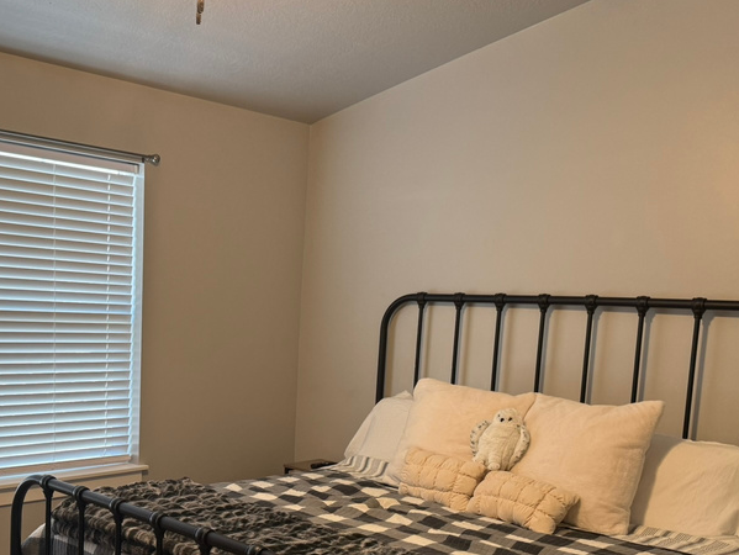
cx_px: 233
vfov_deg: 34.5
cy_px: 407
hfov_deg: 44.9
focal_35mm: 41
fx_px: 876
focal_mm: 6.76
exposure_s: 1/60
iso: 125
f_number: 1.78
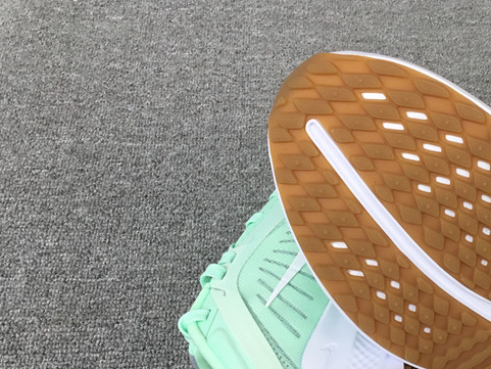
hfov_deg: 31.9
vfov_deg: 25.0
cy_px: 269
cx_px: 426
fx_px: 823
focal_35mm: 58
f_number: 2.4
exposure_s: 1/242
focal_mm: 3.3
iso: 25
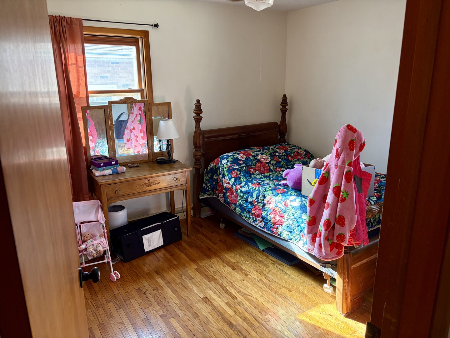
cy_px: 169
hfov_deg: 67.3
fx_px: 338
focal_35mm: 26
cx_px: 225
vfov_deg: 53.1
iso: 125
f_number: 1.6
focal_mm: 5.96
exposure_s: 1/67
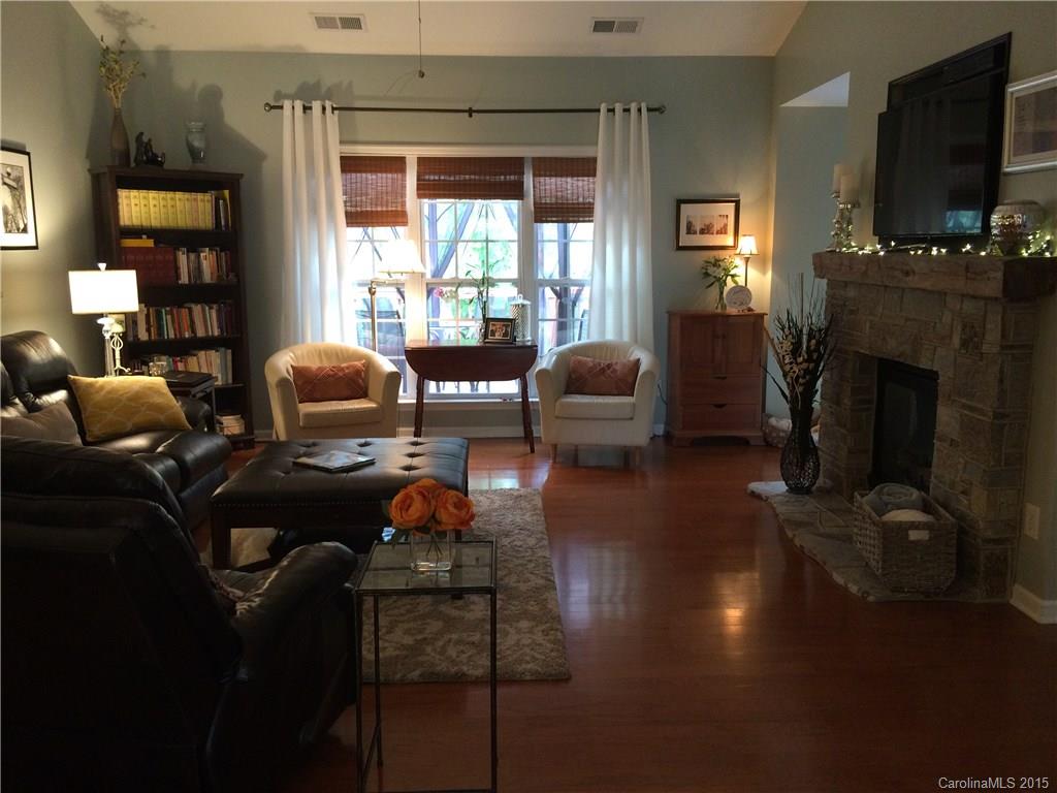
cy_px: 396
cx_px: 528
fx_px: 886
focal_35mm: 29
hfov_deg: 61.7
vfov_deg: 48.2
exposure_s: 1/30
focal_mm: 4.15
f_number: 2.2
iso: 160
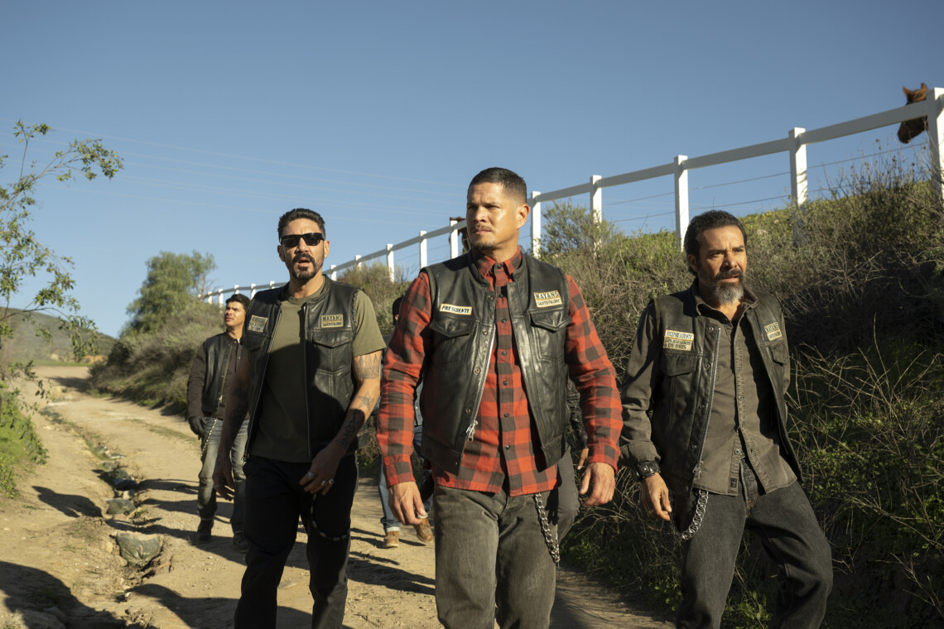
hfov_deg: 47.4
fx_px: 1075
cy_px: 314
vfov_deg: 32.6
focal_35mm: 41
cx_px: 472
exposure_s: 1/320
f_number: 5.6
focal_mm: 41
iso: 100
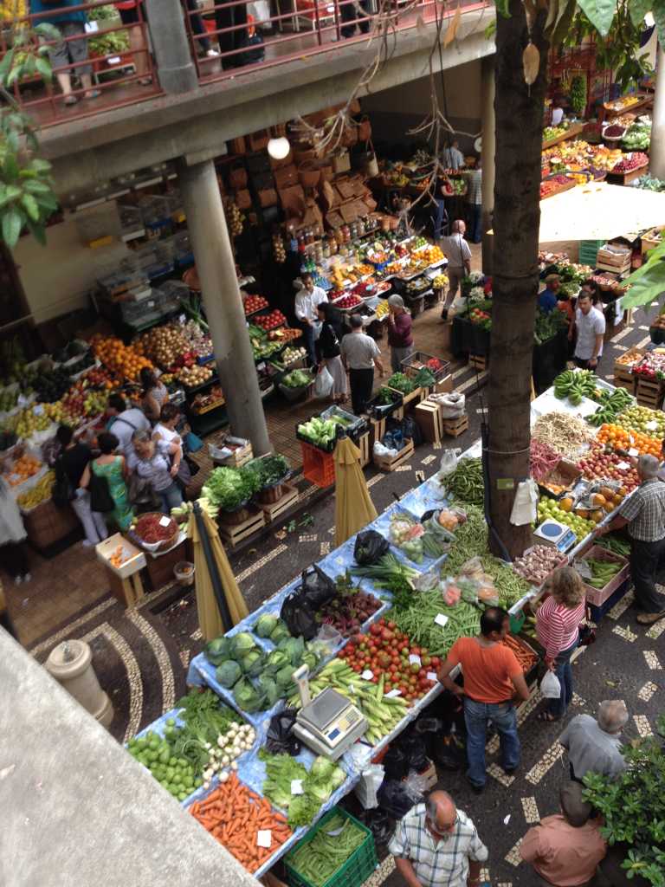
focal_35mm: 35
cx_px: 332
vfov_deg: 52.6
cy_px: 444
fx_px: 897
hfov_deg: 40.7
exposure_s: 1/40
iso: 80
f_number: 2.4
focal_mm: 4.28
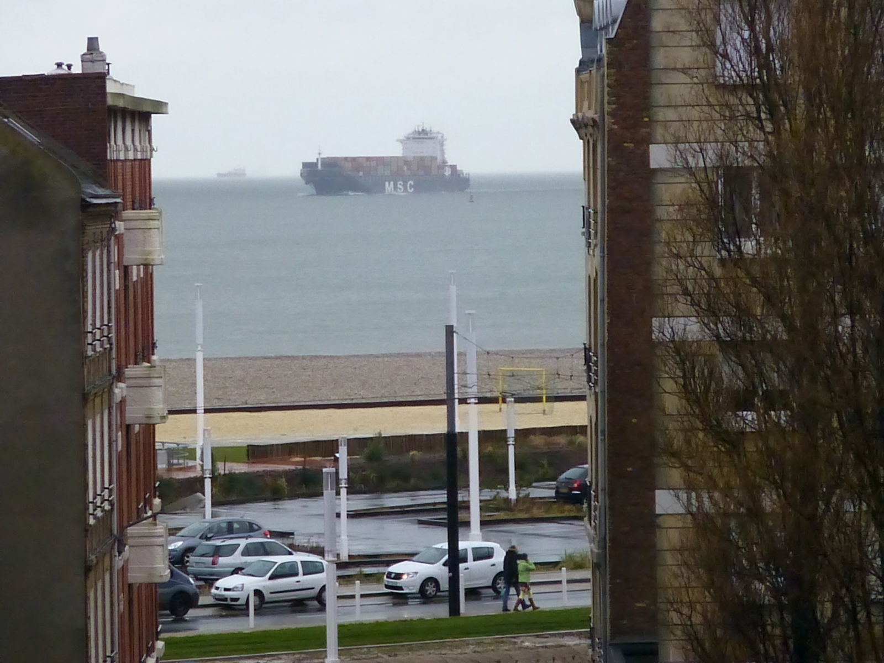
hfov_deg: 7.9
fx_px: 6384
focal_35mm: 250
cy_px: 332
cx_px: 442
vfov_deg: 5.9
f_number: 5.9
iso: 1600
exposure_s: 1/400
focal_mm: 45
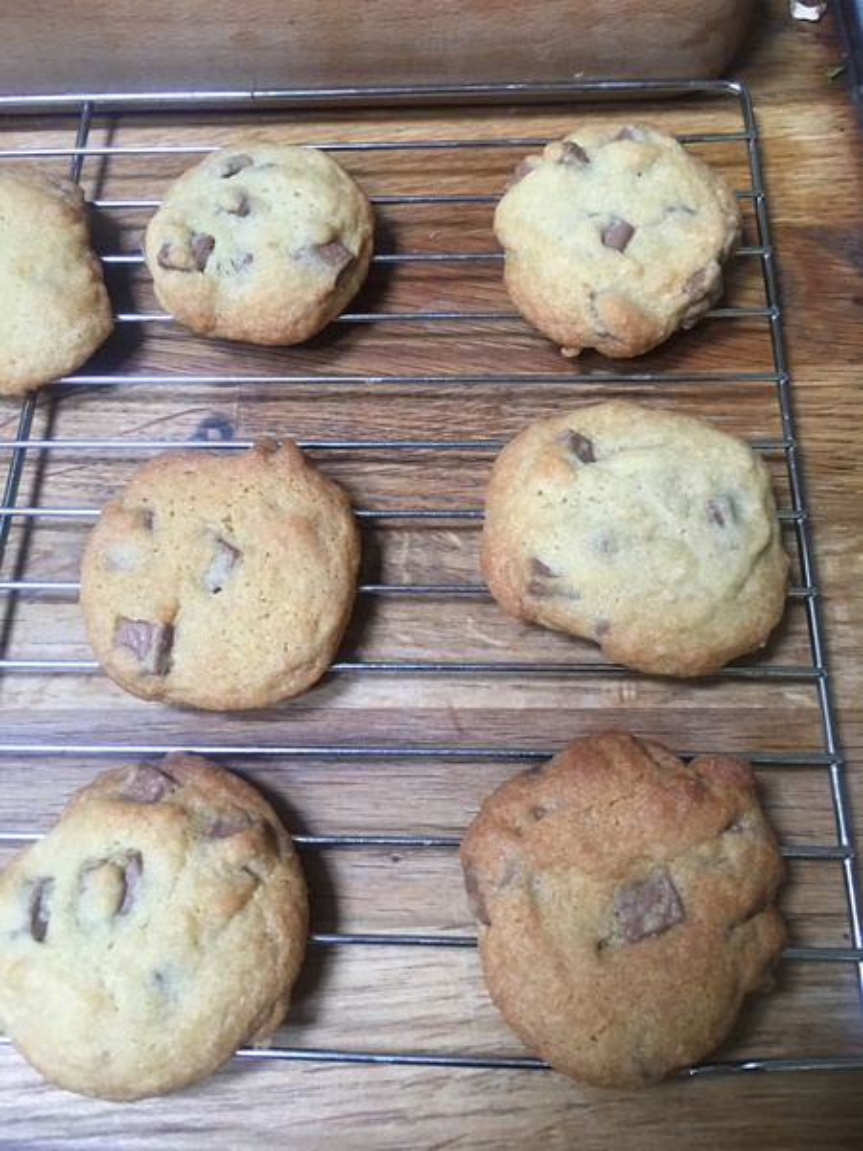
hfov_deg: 48.2
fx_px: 964
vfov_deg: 61.7
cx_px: 432
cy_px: 576
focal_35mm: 29
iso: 80
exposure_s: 1/17
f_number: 2.2
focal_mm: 4.15
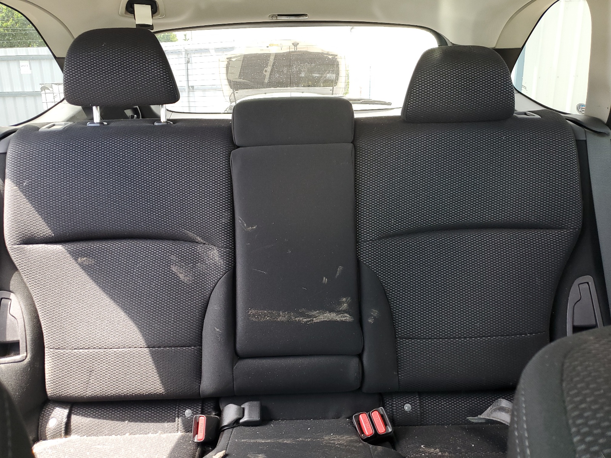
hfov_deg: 67.3
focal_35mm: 26
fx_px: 459
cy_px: 229
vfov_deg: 53.1
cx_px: 306
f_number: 1.5
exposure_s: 1/120
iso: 68
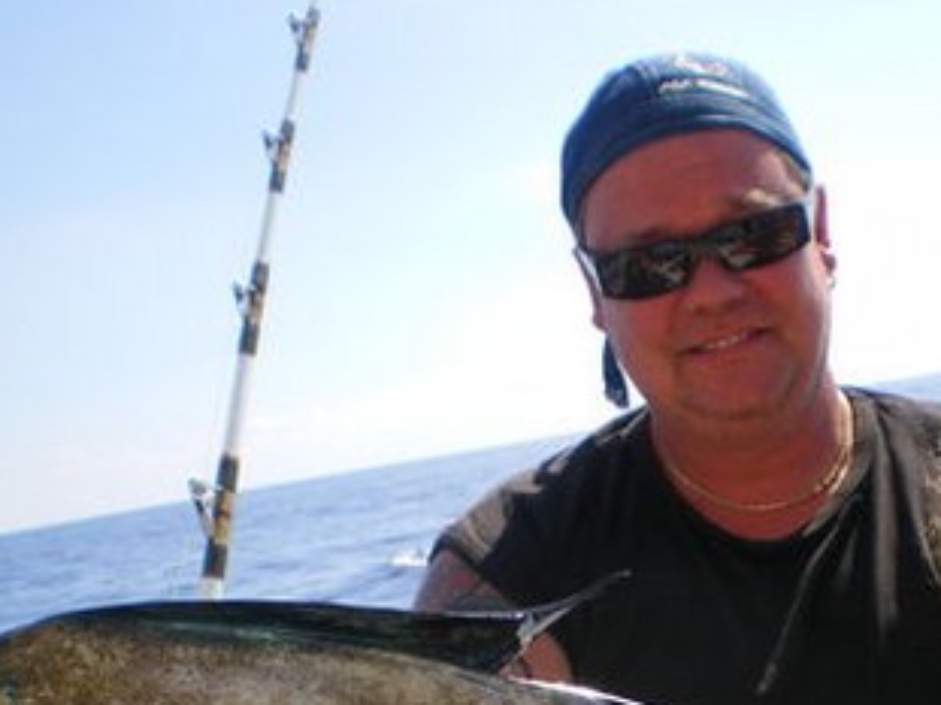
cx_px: 726
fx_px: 1984
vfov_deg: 19.6
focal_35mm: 73
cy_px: 699
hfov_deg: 26.3
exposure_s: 1/320
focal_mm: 6.3
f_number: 4.6
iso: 50
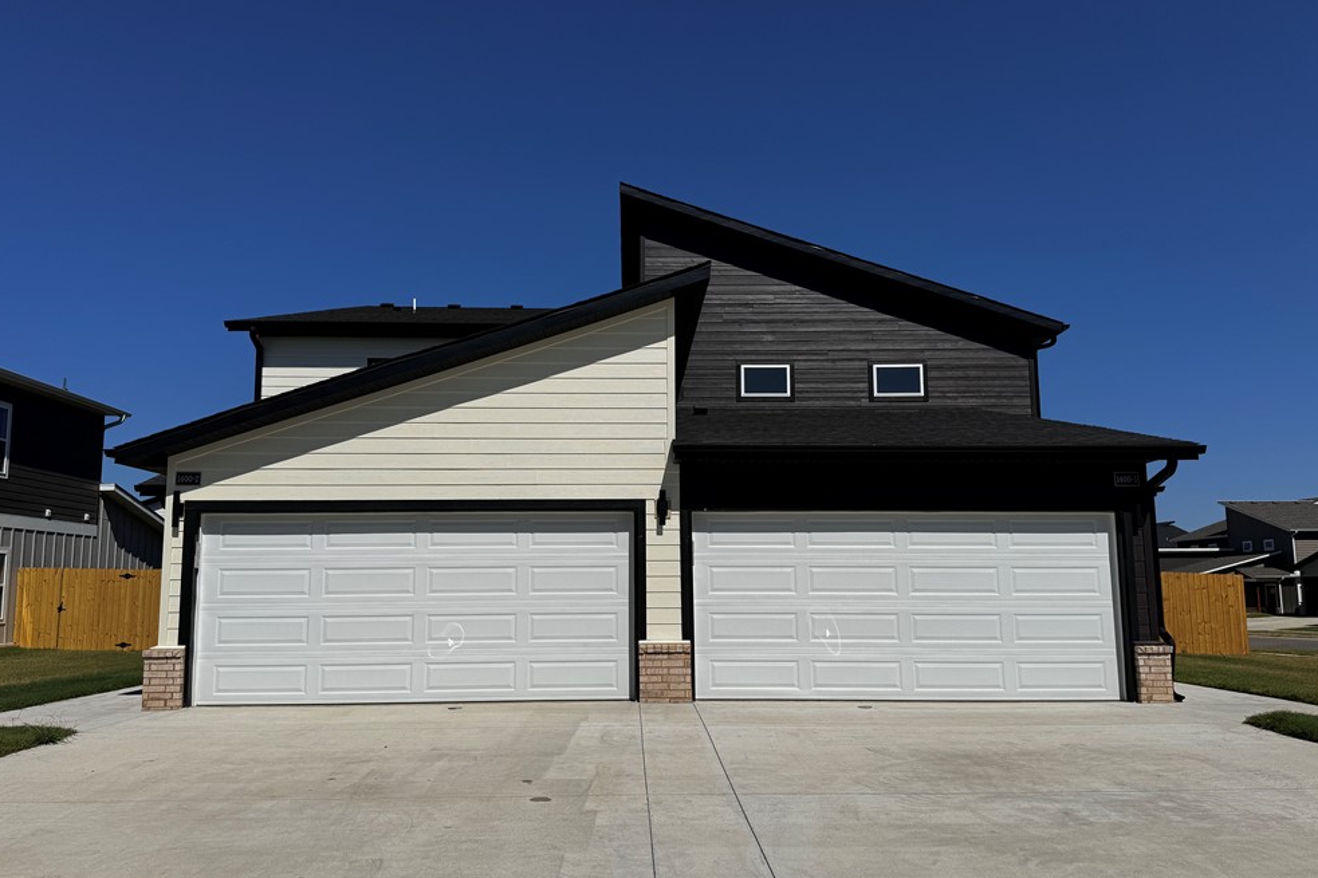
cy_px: 461
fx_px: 952
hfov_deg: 69.4
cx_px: 652
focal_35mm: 26
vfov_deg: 49.5
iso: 100
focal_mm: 6.76
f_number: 1.78
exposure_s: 1/20000
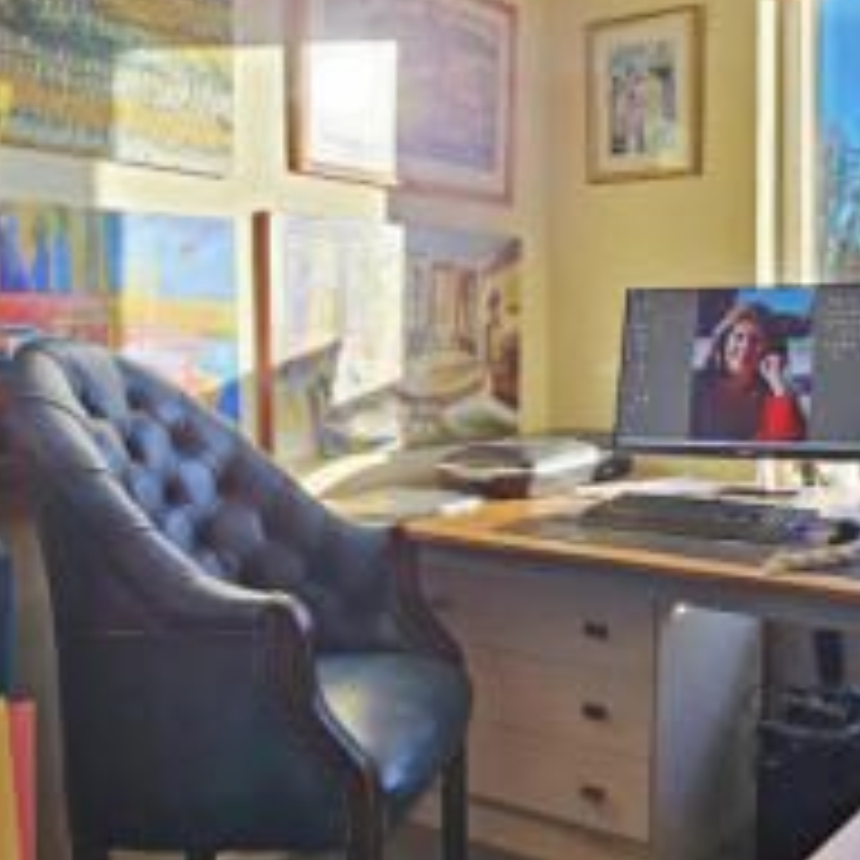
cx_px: 700
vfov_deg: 46.9
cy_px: 335
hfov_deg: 44.7
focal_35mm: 35
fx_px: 984
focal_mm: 2.2
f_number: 2.2
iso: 50
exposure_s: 1/139
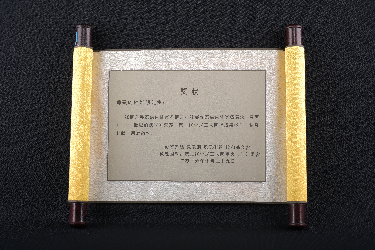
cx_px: 188
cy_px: 125
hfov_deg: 32.9
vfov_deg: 22.3
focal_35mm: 61
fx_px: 635
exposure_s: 1/200
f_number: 10
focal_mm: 61
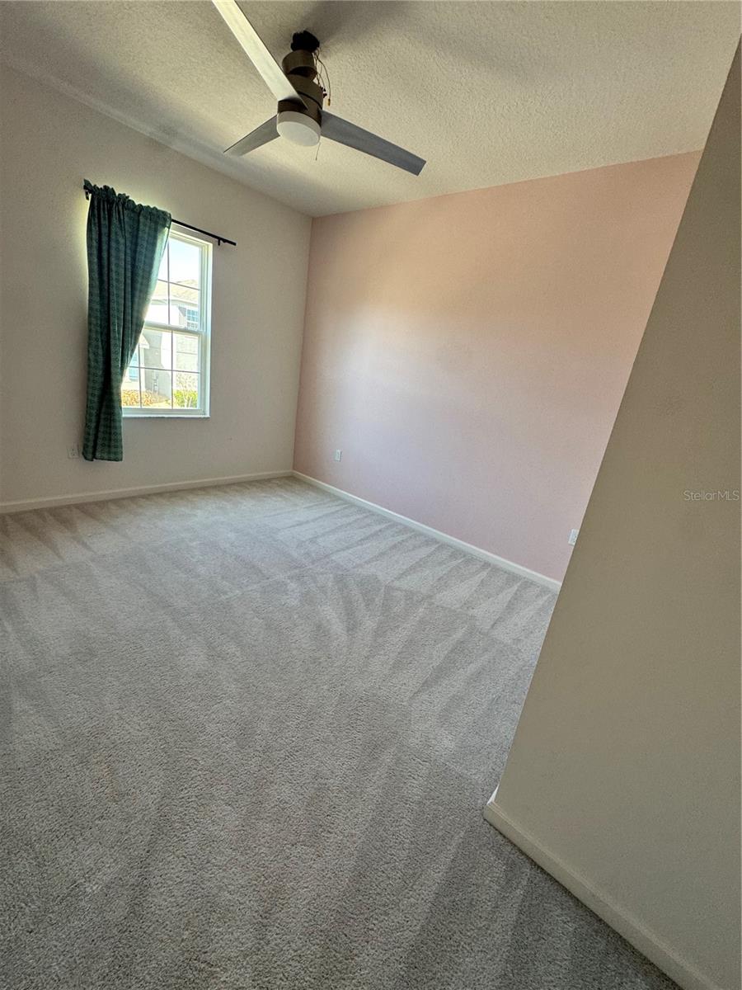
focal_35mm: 14
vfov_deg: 102.1
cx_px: 371
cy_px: 495
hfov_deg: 85.7
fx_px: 400
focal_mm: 2.22
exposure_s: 1/99
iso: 125
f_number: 2.2
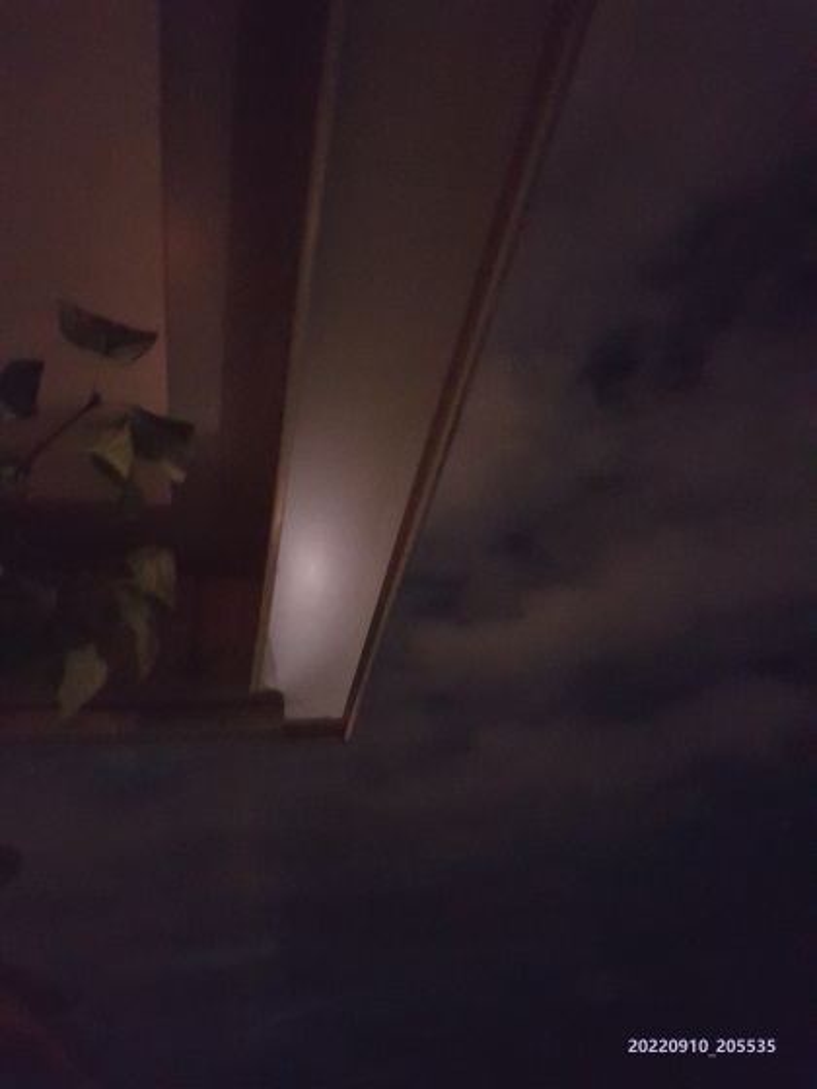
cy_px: 544
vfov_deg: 67.3
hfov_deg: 53.1
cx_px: 408
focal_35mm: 26
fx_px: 818
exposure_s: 1/4
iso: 1250
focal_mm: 4.2
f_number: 1.7
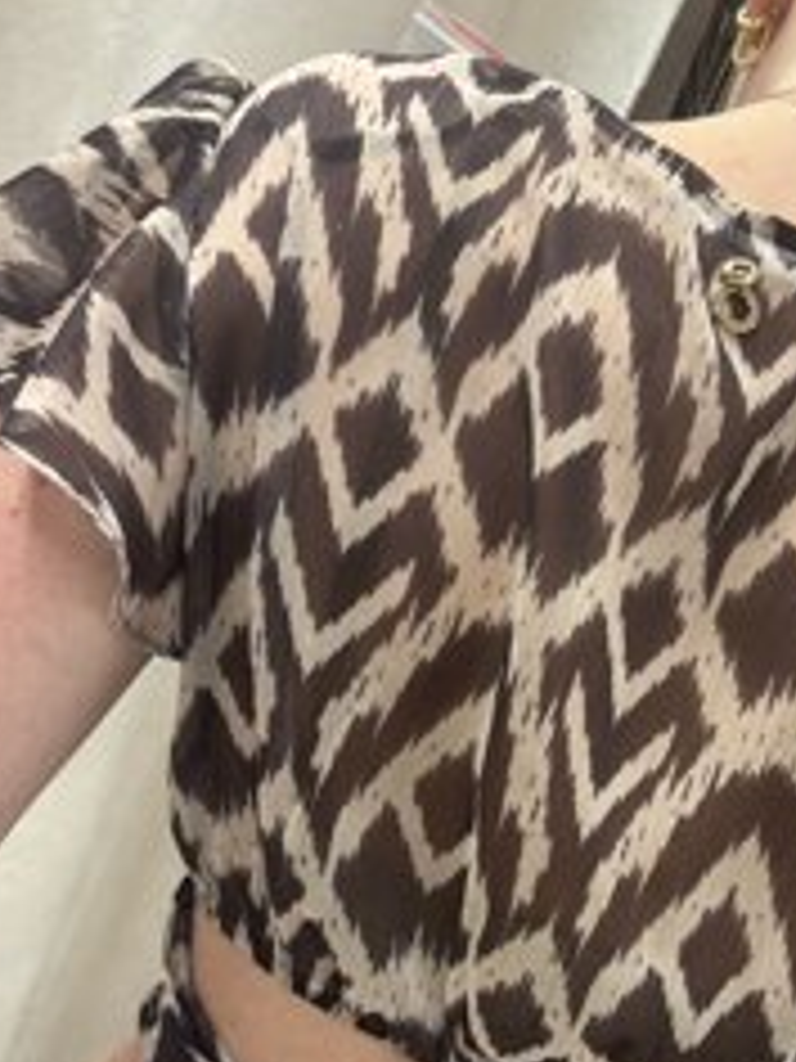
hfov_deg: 32.2
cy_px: 770
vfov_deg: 41.9
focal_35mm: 44
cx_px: 603
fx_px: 1349
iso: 100
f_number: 1.6
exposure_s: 1/50
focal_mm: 5.96
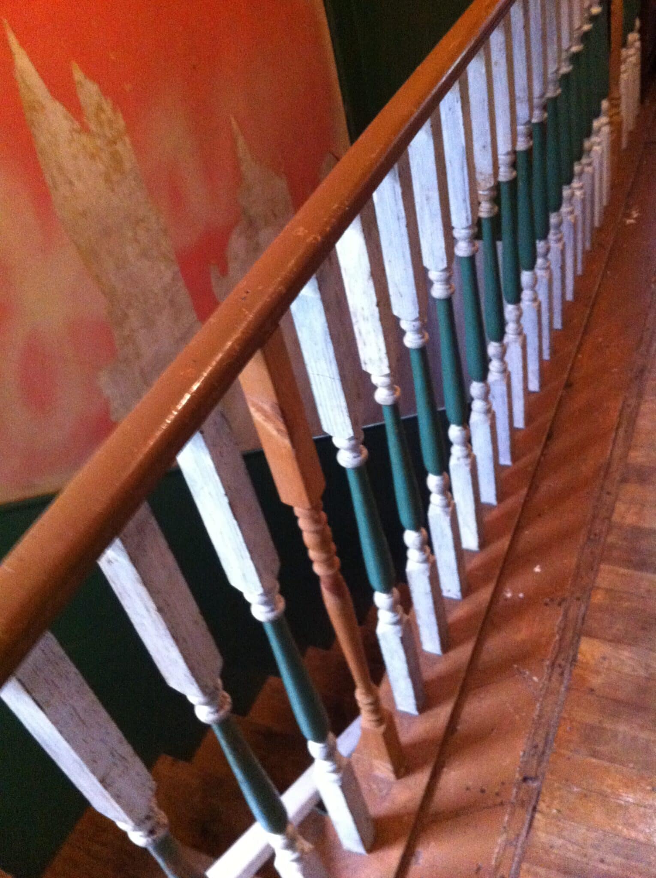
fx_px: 887
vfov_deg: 52.7
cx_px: 328
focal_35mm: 35
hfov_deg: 40.6
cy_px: 439
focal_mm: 3.85
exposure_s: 1/17
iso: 800
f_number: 2.8
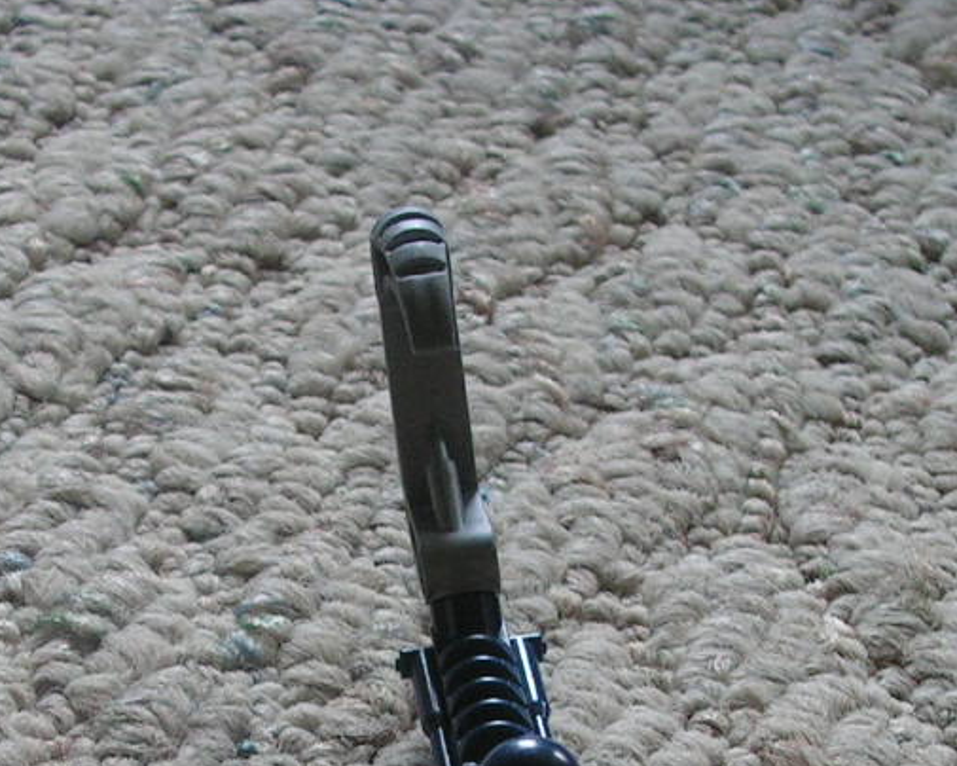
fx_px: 3852
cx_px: 445
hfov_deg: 14.2
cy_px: 897
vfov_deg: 11.2
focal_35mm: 136
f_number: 3.2
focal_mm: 9.2
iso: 125
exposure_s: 1/60
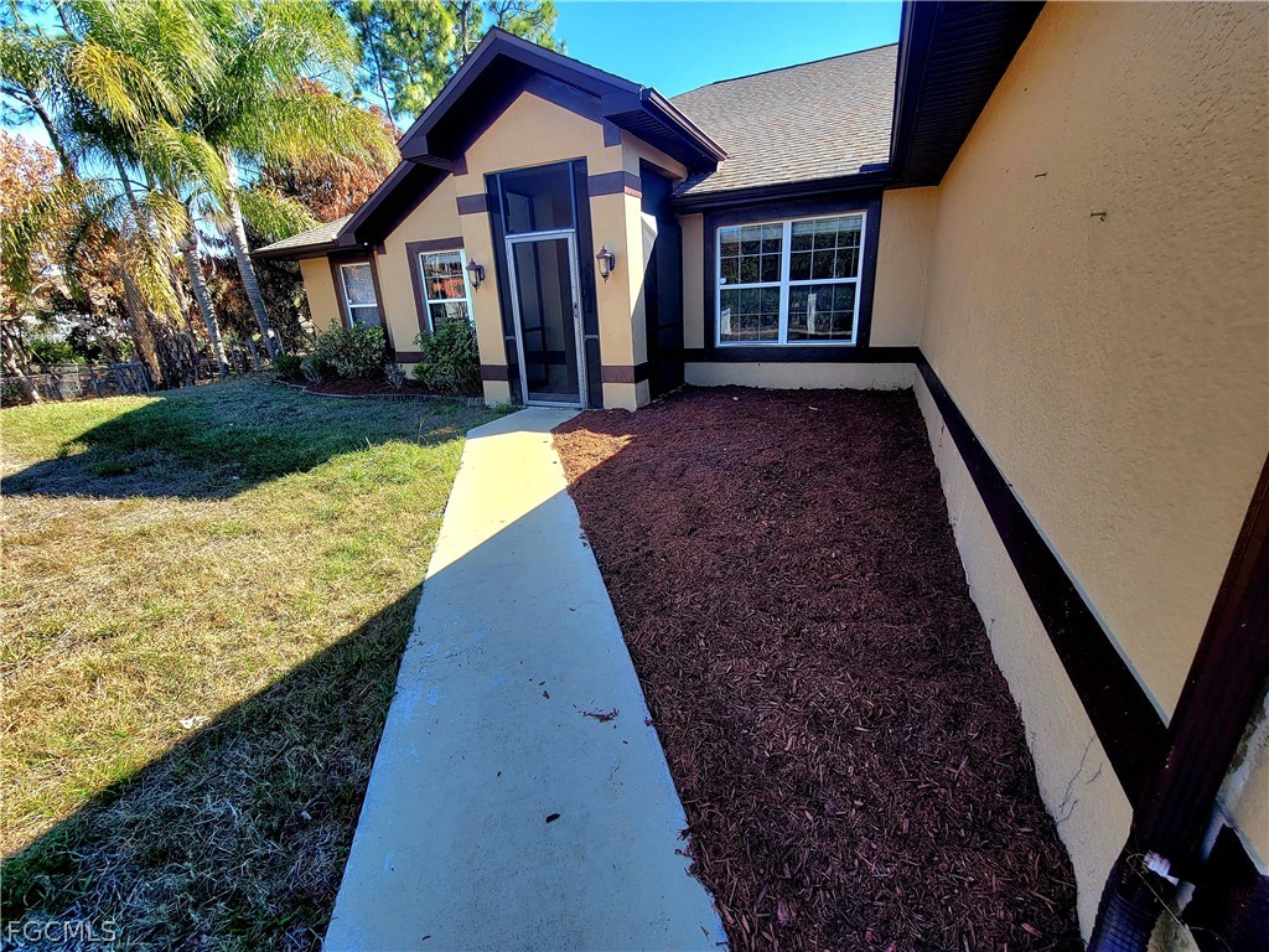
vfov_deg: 89.9
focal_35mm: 13
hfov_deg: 106.2
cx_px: 634
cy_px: 476
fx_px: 477
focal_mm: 2.2
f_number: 2.2
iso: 50
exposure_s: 1/312
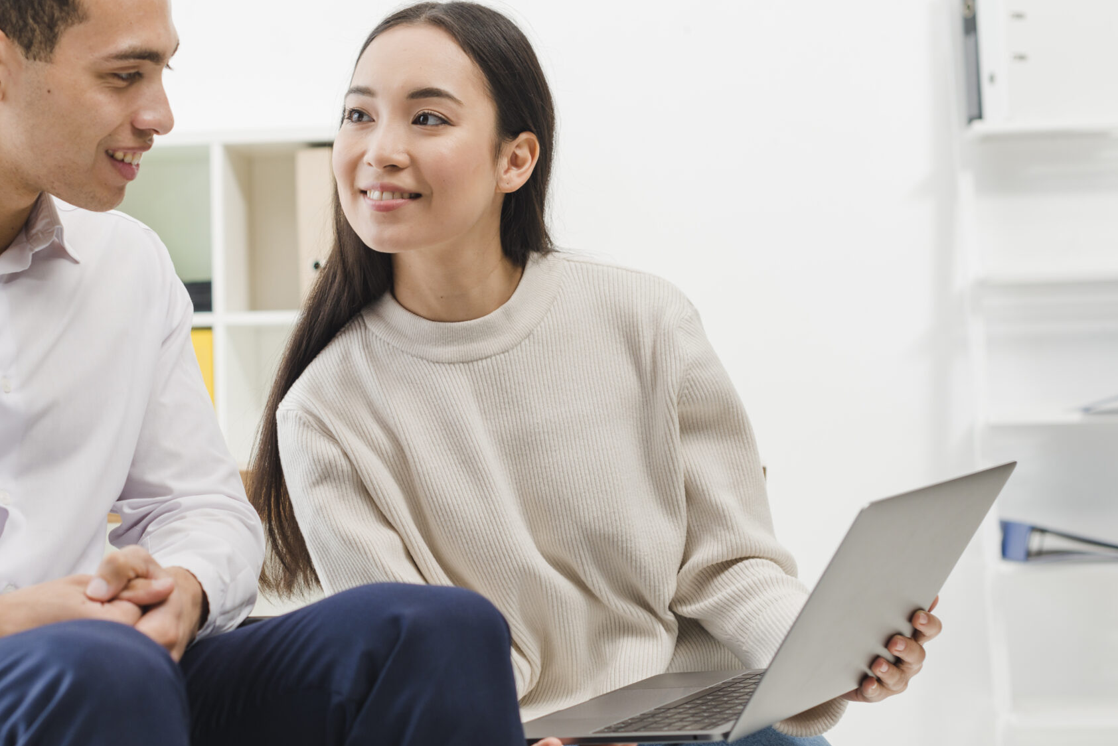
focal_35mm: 76
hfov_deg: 26.4
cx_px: 323
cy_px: 428
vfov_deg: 18.0
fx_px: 2361
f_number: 4
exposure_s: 1/100
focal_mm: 50
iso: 250
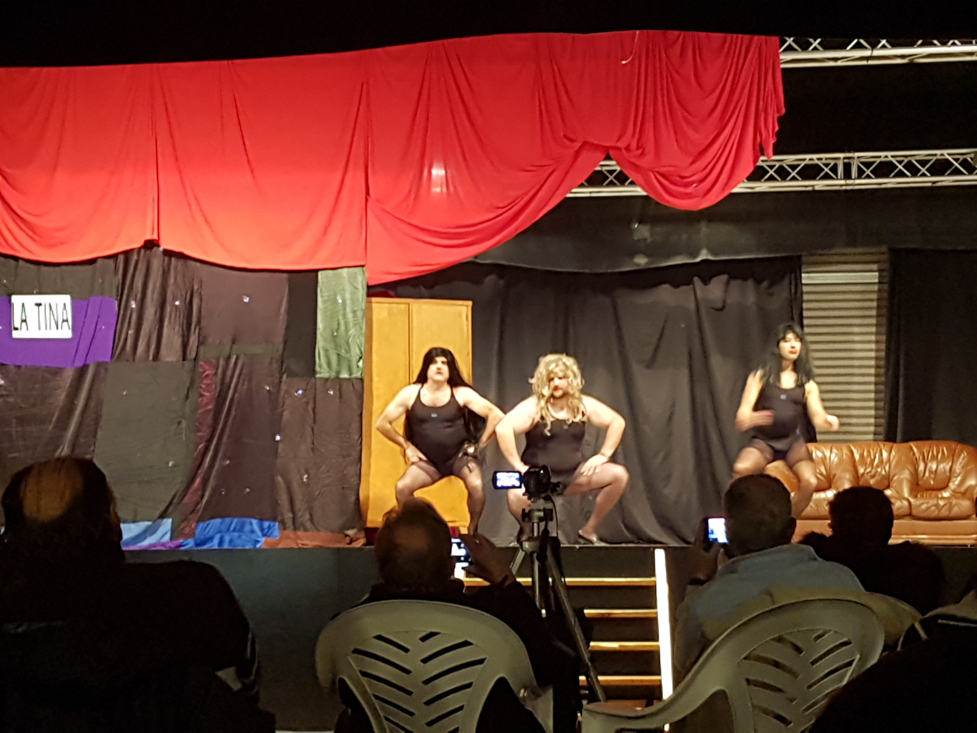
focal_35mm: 26
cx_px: 488
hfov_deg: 67.3
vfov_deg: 53.1
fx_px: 734
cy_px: 366
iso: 200
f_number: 1.7
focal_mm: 4.2
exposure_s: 1/10
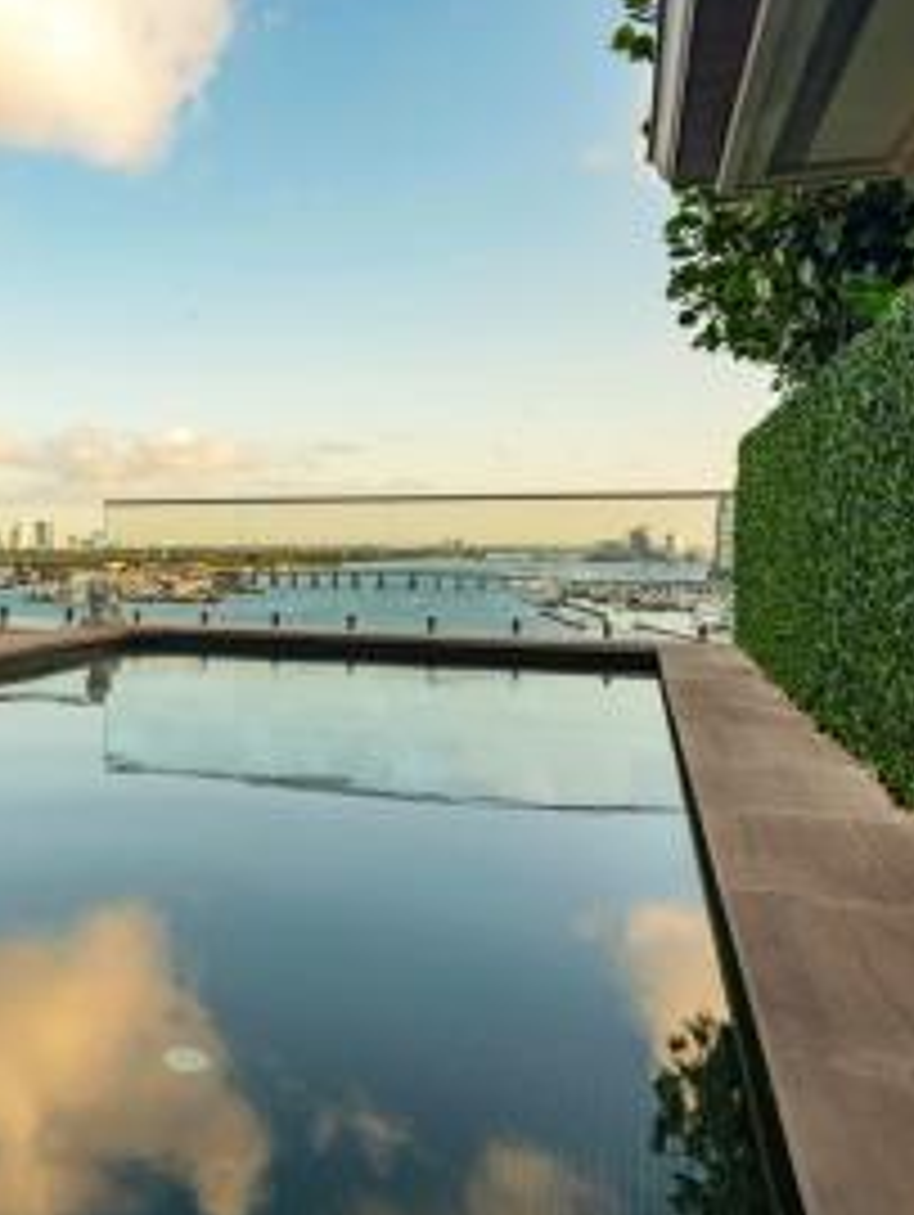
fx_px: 1175
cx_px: -14
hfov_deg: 37.6
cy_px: 562
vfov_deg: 54.6
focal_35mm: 33
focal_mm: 20.9
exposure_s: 1/20
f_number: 10
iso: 100
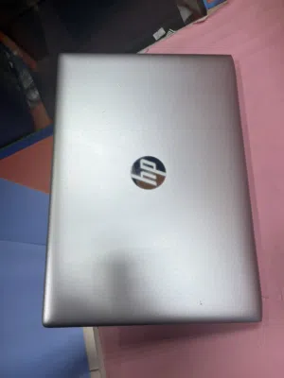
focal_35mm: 26
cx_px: 142
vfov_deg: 67.3
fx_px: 284
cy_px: 189
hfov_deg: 53.1
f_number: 1.6
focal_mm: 5.1
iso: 40
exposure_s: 1/284
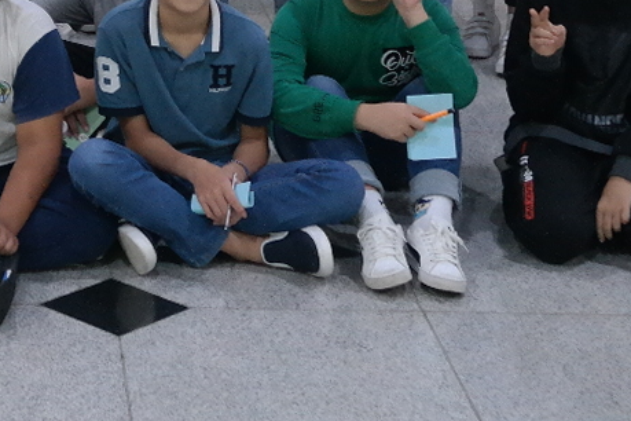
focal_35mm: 113
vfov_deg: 11.5
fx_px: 1980
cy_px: -250
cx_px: -23
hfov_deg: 17.6
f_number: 3.5
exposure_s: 1/40
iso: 1600
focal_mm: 20
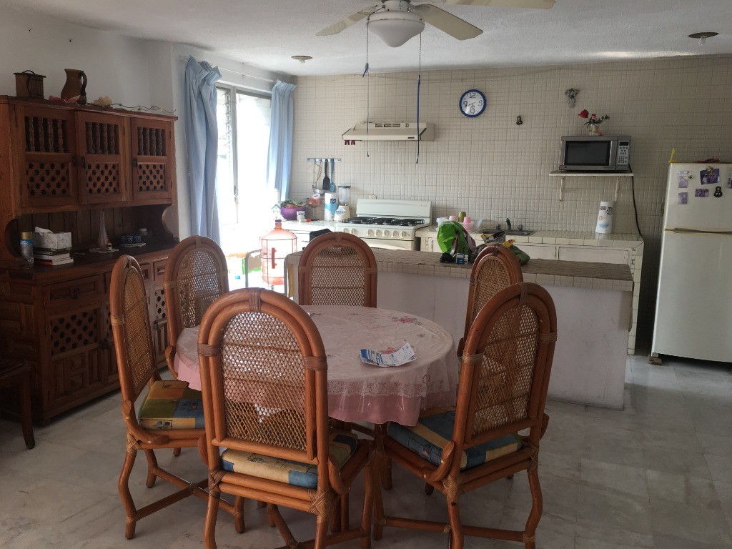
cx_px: 366
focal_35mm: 29
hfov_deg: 61.7
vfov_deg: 48.2
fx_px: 613
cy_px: 274
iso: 32
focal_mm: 4.15
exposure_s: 1/50
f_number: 2.2
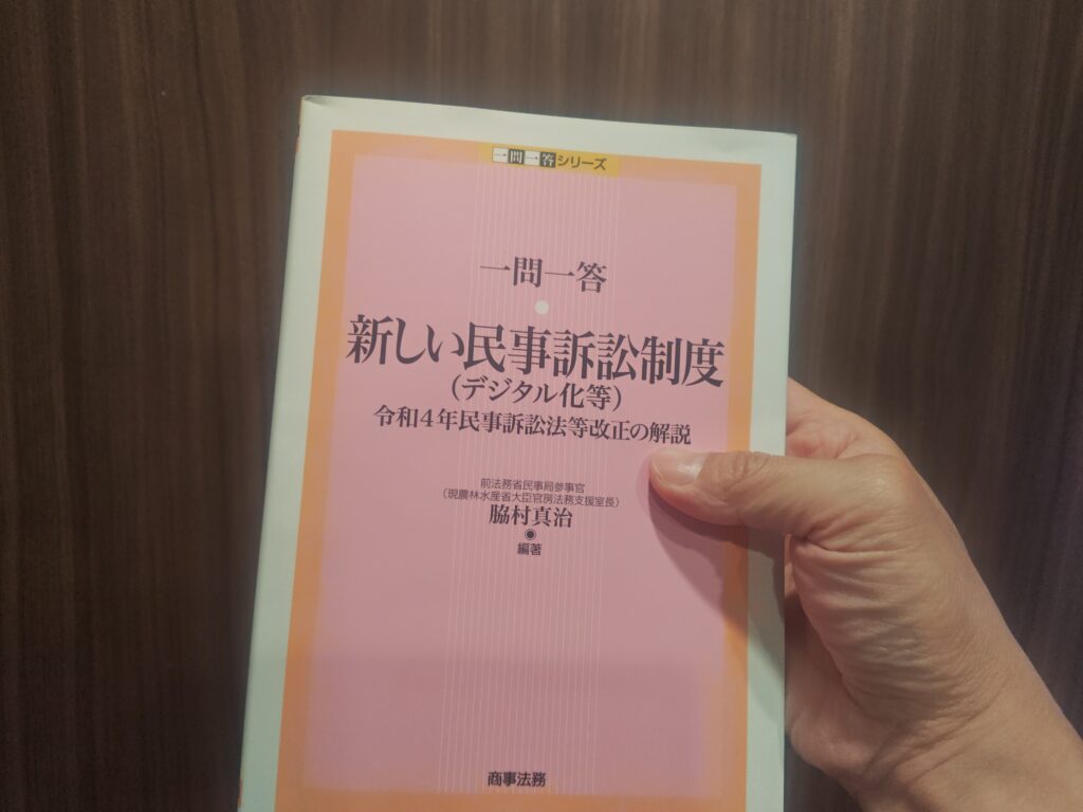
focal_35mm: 23
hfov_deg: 73.9
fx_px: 720
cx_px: 542
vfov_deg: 58.9
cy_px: 406
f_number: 1.9
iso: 445
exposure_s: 1/60
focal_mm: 5.56
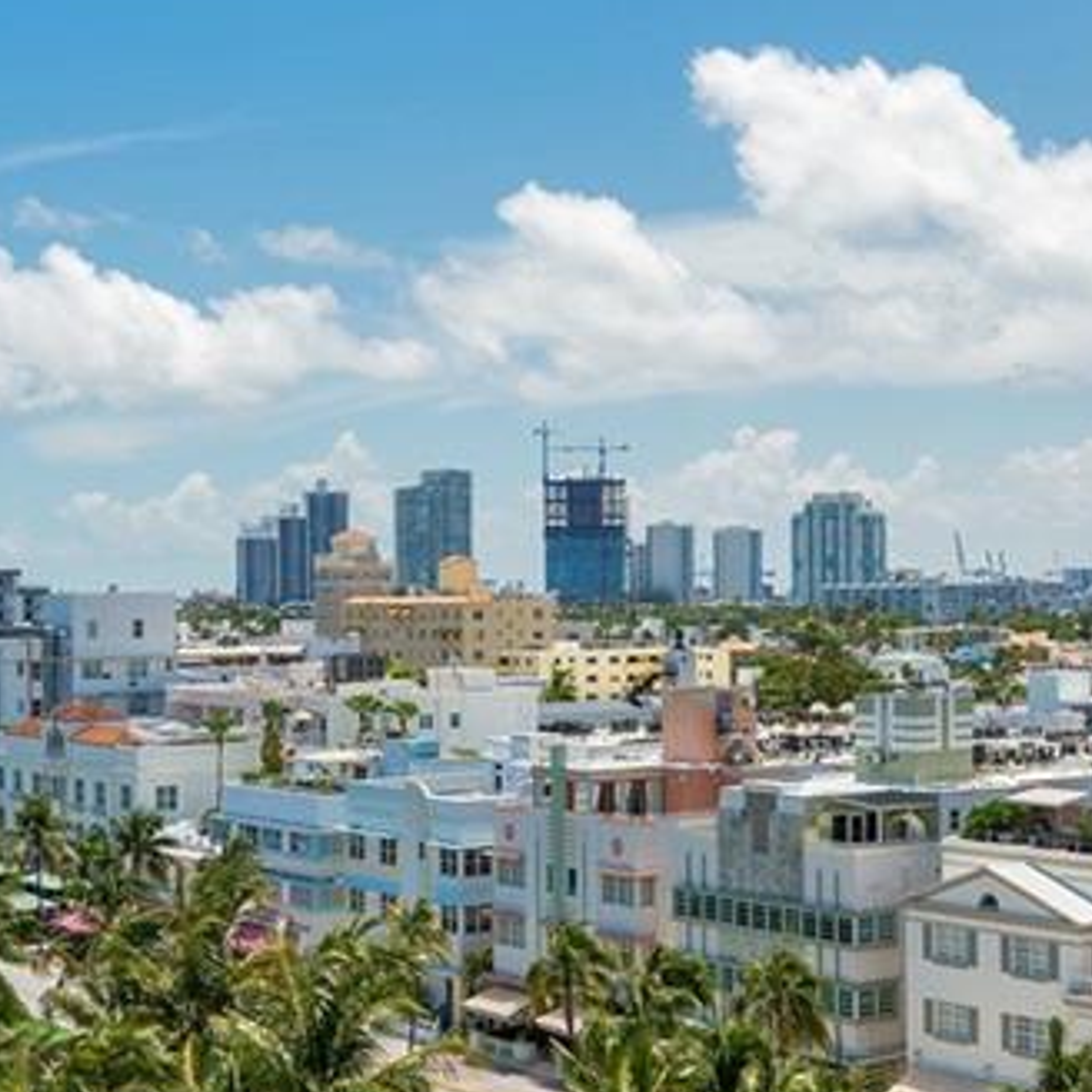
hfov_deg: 29.5
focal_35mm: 58
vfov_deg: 29.5
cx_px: 599
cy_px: 566
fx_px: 2070
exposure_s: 1/200
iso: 100
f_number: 10
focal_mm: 14
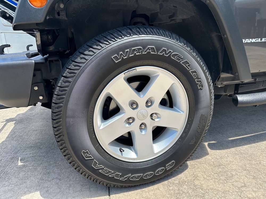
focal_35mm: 24
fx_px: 184
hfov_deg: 71.6
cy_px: 100
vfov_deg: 56.8
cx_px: 133
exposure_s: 1/1304
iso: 80
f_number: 1.78
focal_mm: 6.86
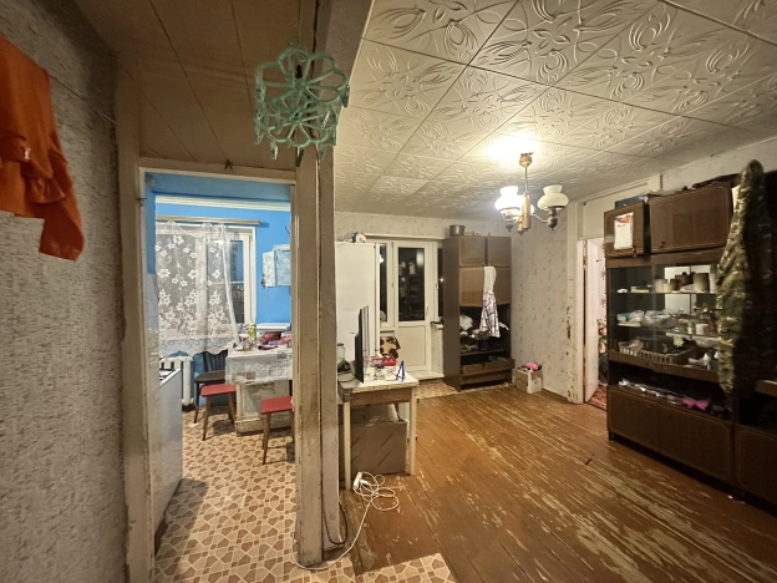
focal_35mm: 14
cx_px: 388
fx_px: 314
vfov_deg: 85.7
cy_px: 292
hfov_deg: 102.1
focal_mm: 2.22
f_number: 2.2
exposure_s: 1/50
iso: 800
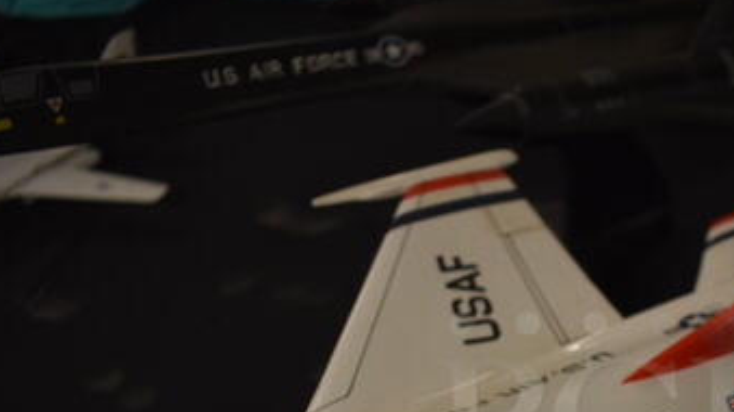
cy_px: 412
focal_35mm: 51
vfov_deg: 22.5
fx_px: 992
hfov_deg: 38.9
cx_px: 595
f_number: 3.5
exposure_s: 1/125
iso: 800
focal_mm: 18
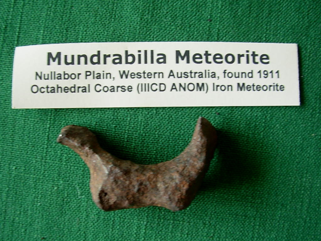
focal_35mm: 38
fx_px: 352
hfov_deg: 49.0
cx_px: 160
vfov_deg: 37.7
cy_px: 120
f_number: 2.9
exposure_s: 1/4
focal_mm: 6.3
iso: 50
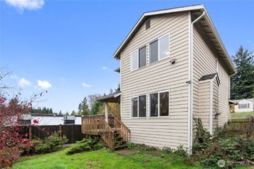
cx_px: 127
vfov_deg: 73.6
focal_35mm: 16
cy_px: 84
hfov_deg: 96.8
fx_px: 113
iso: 200
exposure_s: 1/40
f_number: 8
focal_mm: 16
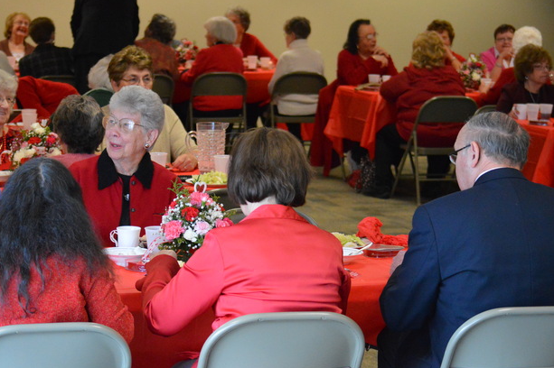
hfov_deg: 19.0
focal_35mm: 108
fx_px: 1656
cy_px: 214
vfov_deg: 12.7
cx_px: 239
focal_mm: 55
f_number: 4
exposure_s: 1/400
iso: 3200
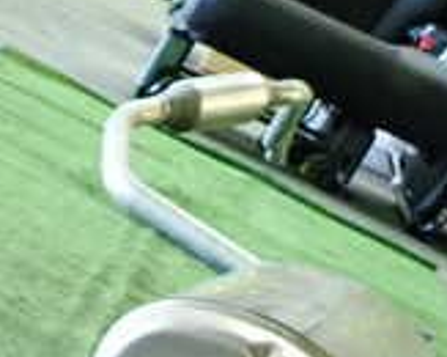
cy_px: 604
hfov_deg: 17.8
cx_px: -321
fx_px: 1189
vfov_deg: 15.2
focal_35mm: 90
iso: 400
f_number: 2
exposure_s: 1/30
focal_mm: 4.5
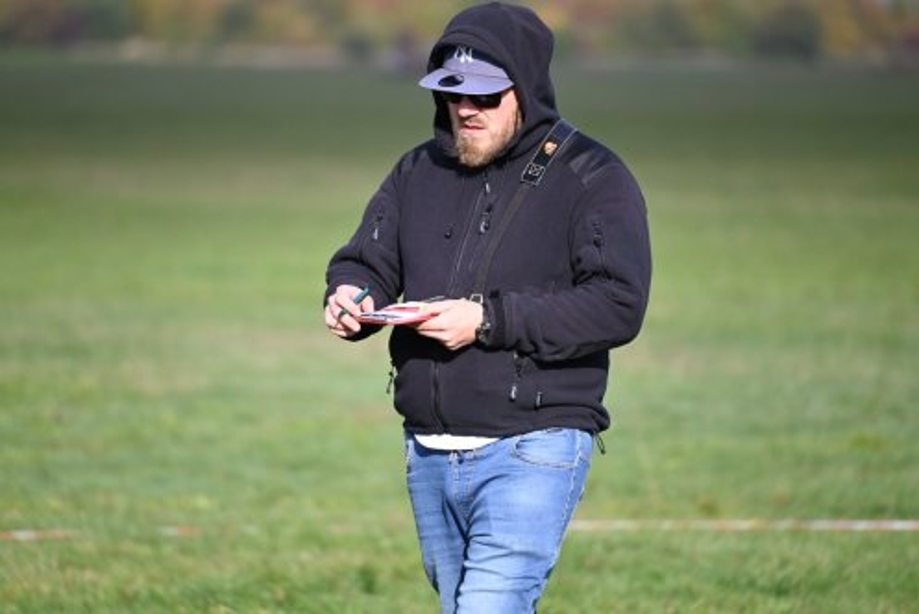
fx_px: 10217
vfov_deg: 3.4
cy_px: 307
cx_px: 460
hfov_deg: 5.2
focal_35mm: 400
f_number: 6.3
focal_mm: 400
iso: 1000
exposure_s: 1/2500
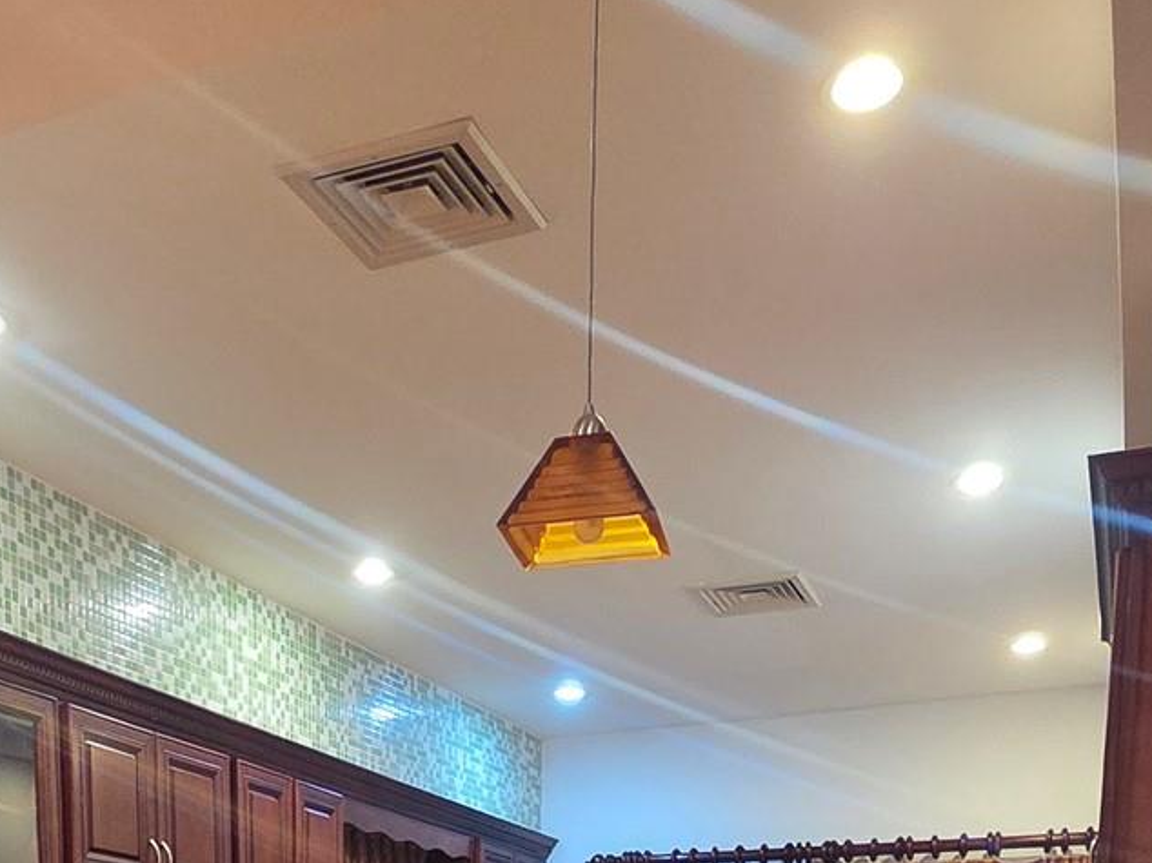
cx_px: 394
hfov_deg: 44.2
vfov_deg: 26.4
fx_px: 1397
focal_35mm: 42
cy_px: 1243
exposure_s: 1/60
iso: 400
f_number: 2.2
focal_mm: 2.2
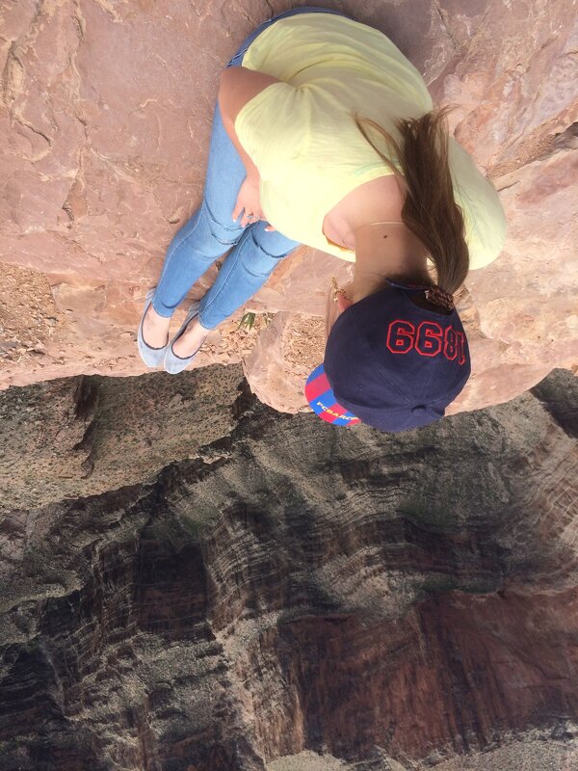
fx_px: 646
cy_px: 386
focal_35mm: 29
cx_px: 289
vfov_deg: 61.7
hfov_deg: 48.2
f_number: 2.2
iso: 32
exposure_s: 1/1466
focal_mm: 4.15
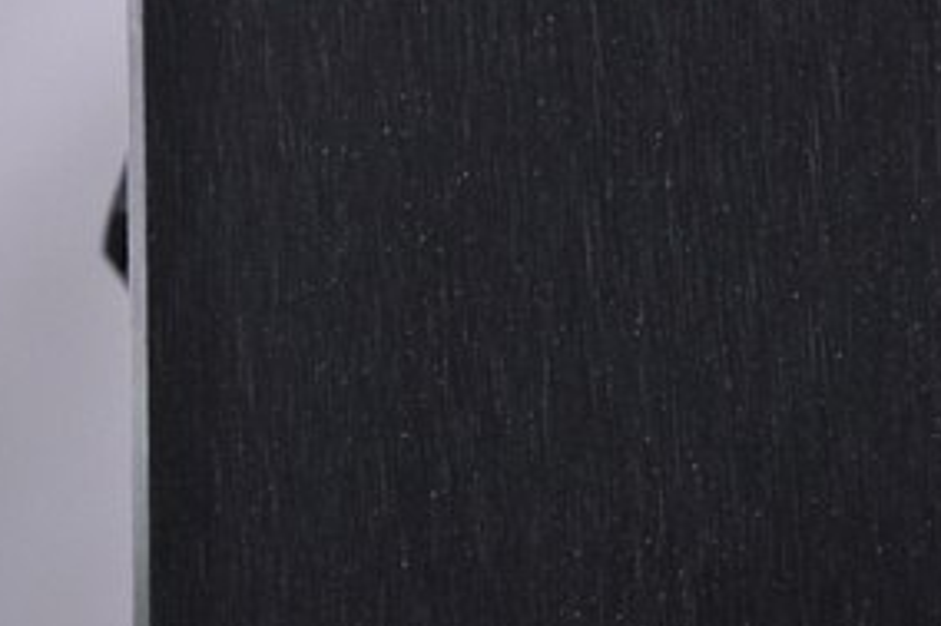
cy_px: 190
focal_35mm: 250
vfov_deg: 5.5
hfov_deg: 8.2
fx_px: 6525
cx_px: 616
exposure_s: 1/125
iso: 3200
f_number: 9.5
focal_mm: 105
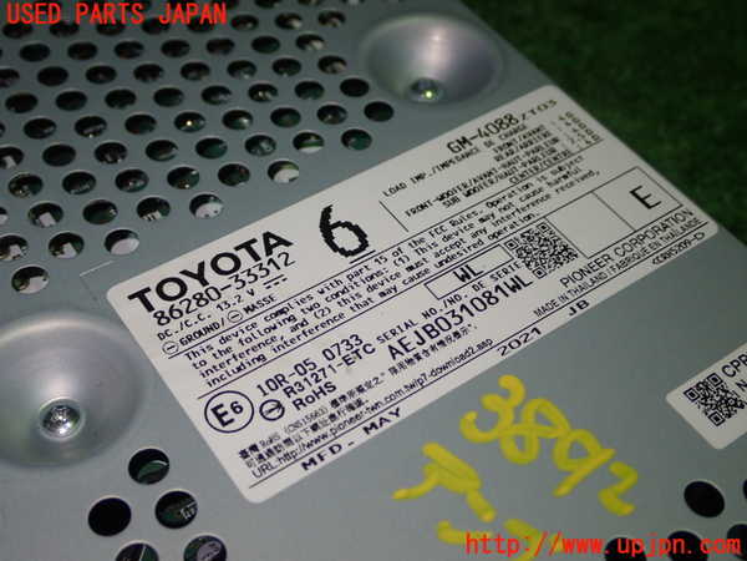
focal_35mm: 47
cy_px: 280
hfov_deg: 40.4
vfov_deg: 30.9
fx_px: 1014
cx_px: 374
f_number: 3.1
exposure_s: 1/60
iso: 200
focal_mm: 8.4
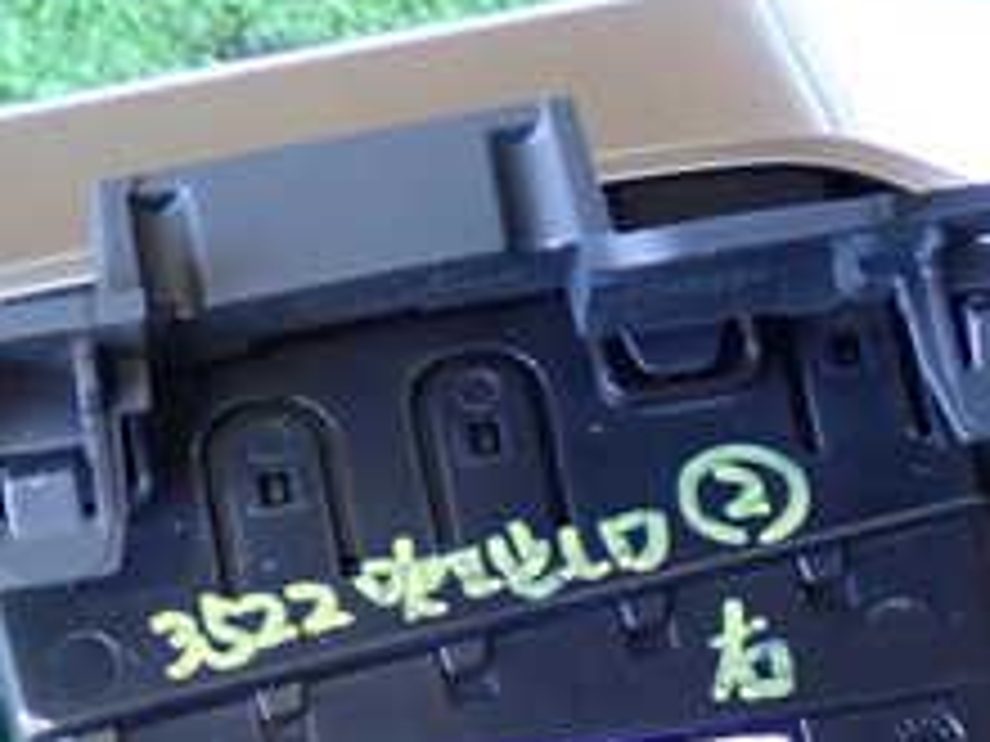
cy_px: 724
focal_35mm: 120
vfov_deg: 12.2
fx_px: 3432
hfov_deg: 16.4
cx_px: 410
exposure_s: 1/30
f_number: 2.9
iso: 800
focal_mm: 7.84
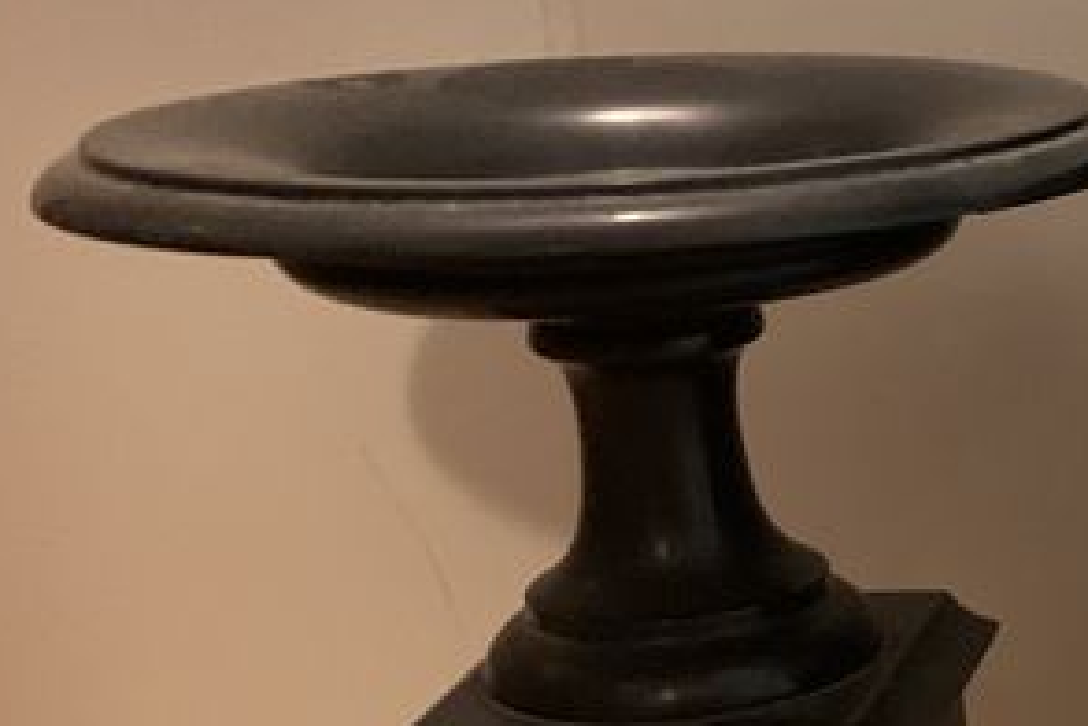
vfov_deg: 14.8
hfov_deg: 18.5
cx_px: 1802
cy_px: 578
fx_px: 2780
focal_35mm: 92
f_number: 1.8
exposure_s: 1/17
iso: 640
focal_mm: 4.25
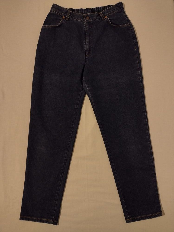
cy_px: 116
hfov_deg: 51.4
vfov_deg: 65.3
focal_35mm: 27
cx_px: 87
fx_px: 181
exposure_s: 1/25
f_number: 1.7
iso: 956
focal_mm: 4.71
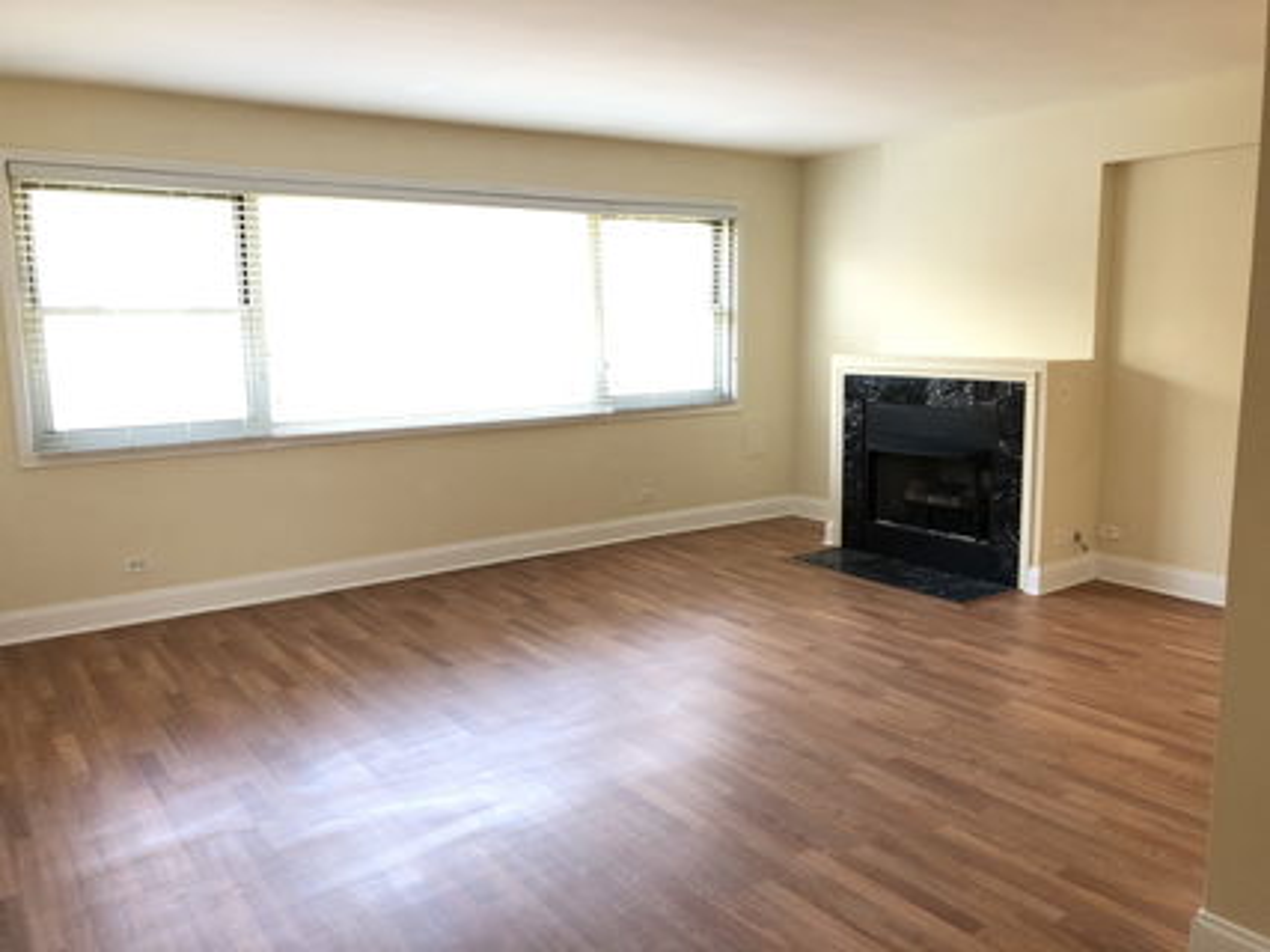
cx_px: 635
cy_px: 476
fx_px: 1027
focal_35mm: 28
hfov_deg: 63.5
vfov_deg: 49.7
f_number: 1.8
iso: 40
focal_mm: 4
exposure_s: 1/24
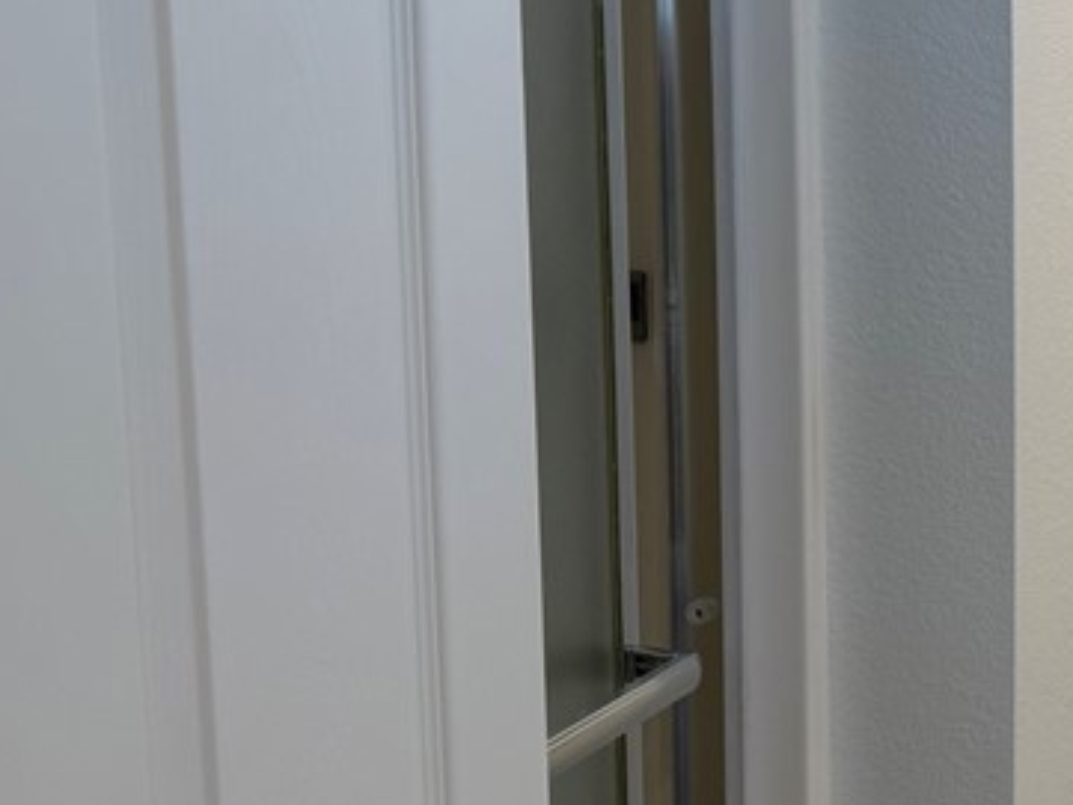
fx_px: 2109
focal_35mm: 68
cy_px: 463
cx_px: 1492
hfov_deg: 24.0
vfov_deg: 21.6
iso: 100
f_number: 1.78
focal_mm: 6.76
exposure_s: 1/120
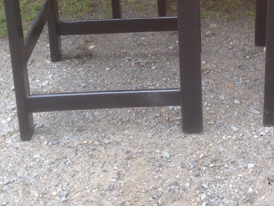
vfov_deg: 14.7
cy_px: -54
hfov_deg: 19.9
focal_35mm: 97
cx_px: 233
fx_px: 768
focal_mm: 4.12
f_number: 2.4
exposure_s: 1/126
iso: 50
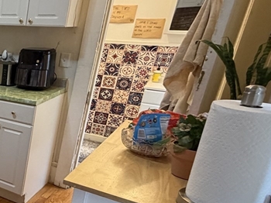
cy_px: 129
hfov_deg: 32.5
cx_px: -93
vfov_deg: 34.9
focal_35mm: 41
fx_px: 321
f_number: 2.2
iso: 400
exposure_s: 1/60
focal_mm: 2.22
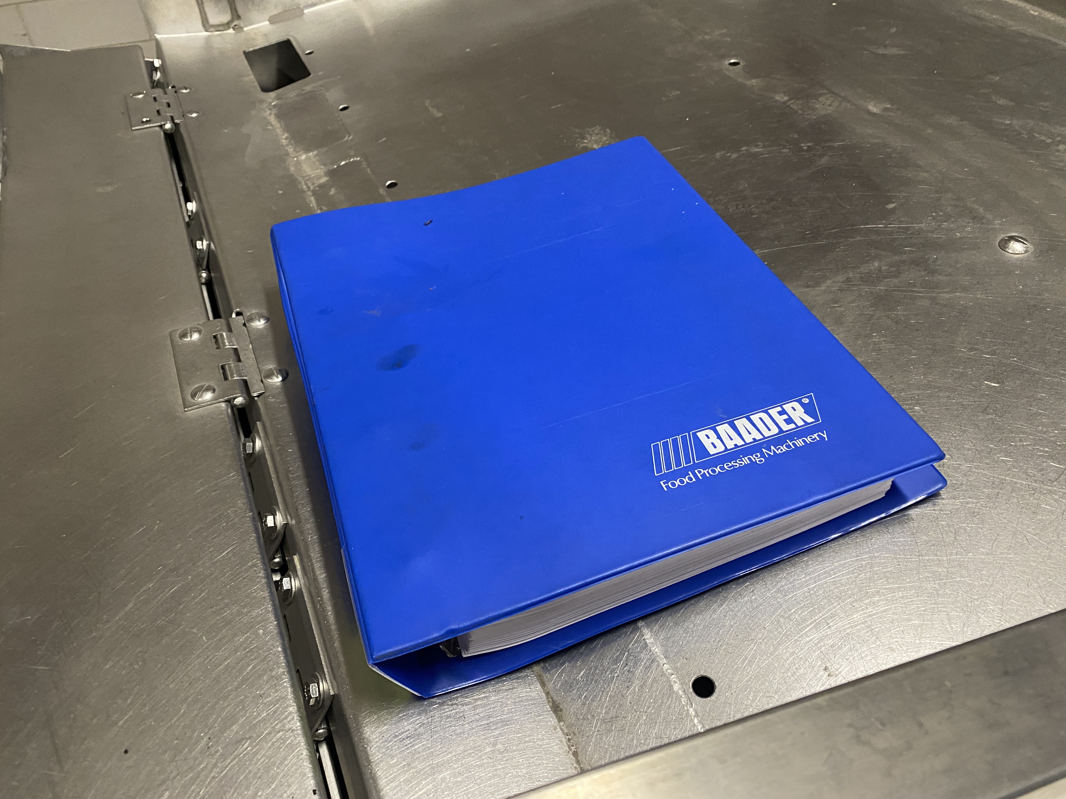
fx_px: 801
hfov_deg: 67.3
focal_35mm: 26
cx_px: 533
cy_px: 400
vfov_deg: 53.1
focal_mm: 4.25
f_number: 1.8
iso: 320
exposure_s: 1/50
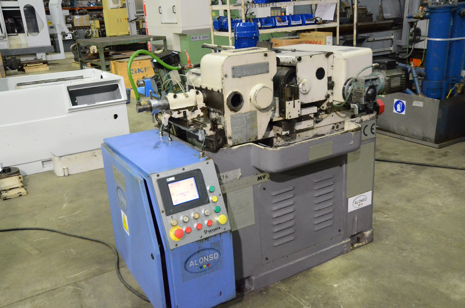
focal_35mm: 36
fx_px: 464
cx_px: 232
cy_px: 154
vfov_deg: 36.7
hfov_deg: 53.2
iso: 6400
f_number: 3.8
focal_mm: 24
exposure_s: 1/250
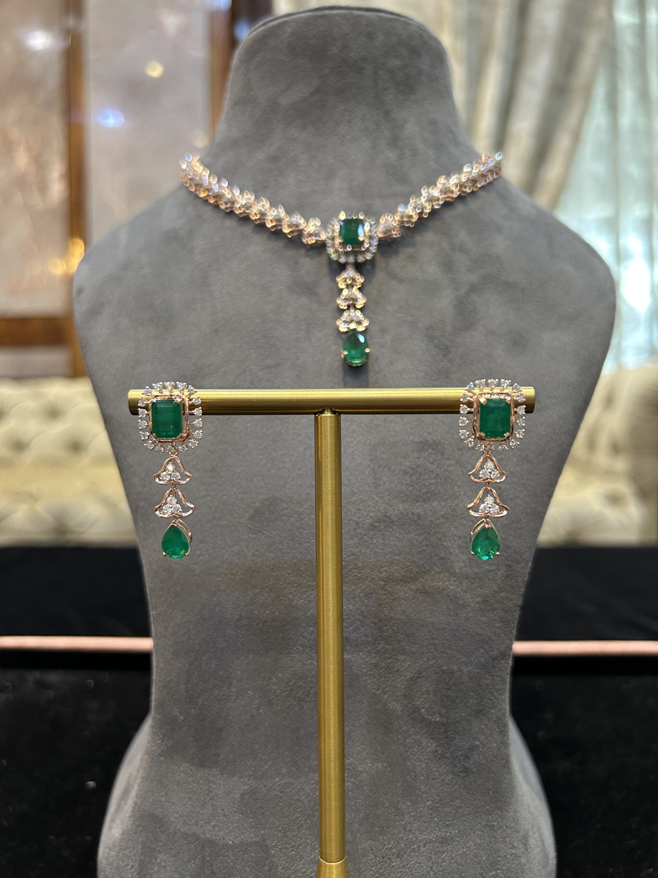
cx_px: 329
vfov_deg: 67.3
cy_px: 439
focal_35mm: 26
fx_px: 659
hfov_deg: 53.1
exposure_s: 1/50
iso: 200
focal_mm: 5.7
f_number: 1.5
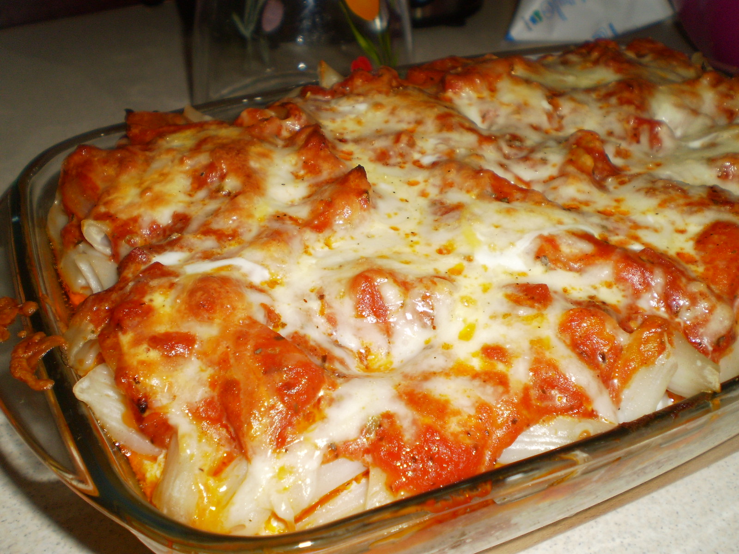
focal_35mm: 36
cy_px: 277
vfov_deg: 39.7
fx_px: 769
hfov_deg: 51.4
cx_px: 370
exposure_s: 1/30
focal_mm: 6.3
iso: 125
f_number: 3.1
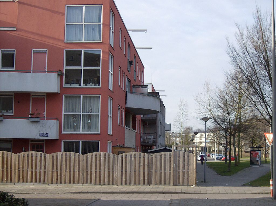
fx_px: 557
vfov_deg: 20.9
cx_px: 138
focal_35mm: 70
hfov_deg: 27.8
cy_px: 103
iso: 100
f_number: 3.7
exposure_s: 1/397
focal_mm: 11.6
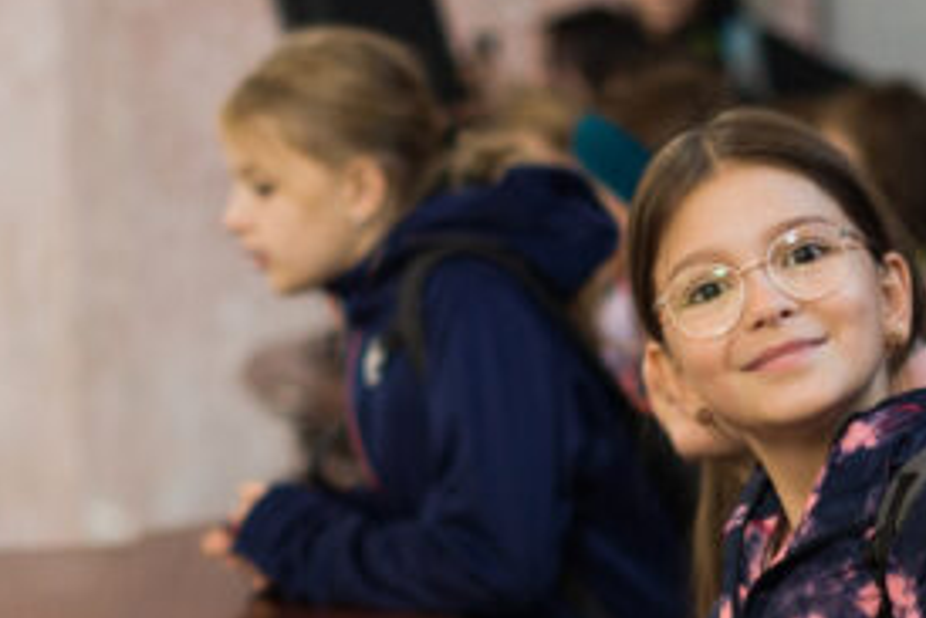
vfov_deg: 9.4
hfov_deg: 14.0
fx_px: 3757
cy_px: 447
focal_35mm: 146
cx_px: 659
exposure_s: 1/100
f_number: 1.8
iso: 1000
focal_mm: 50
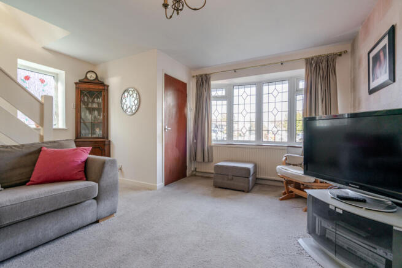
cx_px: 201
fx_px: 179
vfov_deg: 73.8
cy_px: 134
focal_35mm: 16
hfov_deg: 96.7
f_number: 7.1
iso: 250
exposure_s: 1/30
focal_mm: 16
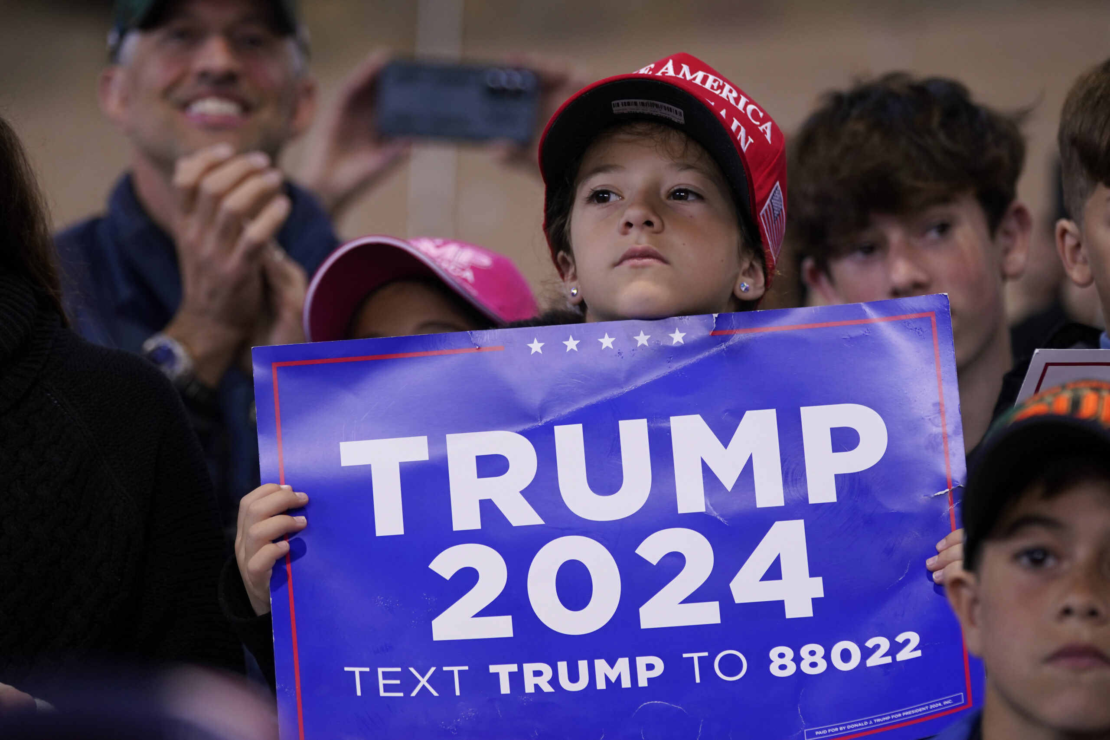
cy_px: 370
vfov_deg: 8.1
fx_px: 5211
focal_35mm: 169
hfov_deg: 12.2
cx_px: 555
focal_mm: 169
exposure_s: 1/400
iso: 1600
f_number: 4
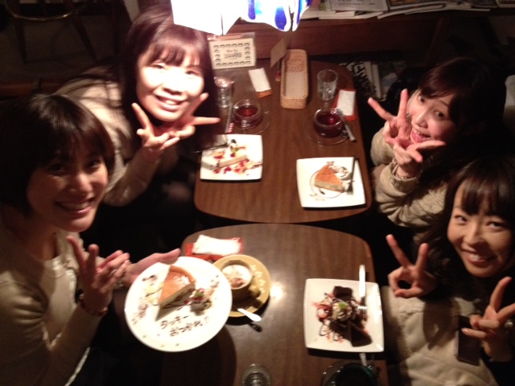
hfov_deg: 52.6
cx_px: 258
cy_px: 193
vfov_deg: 40.7
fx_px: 521
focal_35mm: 35
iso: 400
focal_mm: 4.28
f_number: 2.4
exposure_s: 1/15
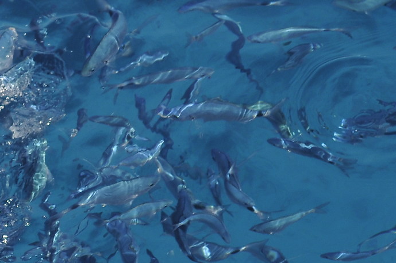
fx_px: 4019
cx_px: -139
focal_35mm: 366
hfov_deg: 5.6
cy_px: 394
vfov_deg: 3.7
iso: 200
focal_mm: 70
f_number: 6.3
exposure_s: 1/400
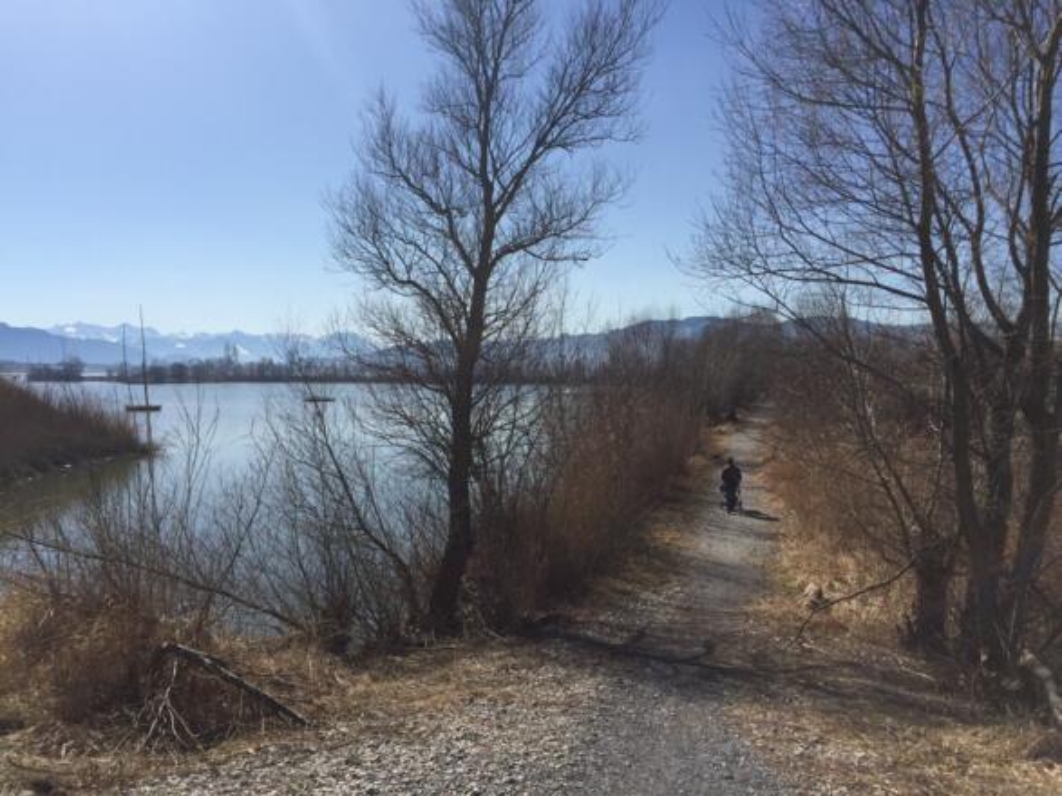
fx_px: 890
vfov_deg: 48.2
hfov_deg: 61.7
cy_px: 398
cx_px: 531
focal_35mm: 29
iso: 32
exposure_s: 1/3597
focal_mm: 4.15
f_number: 2.2
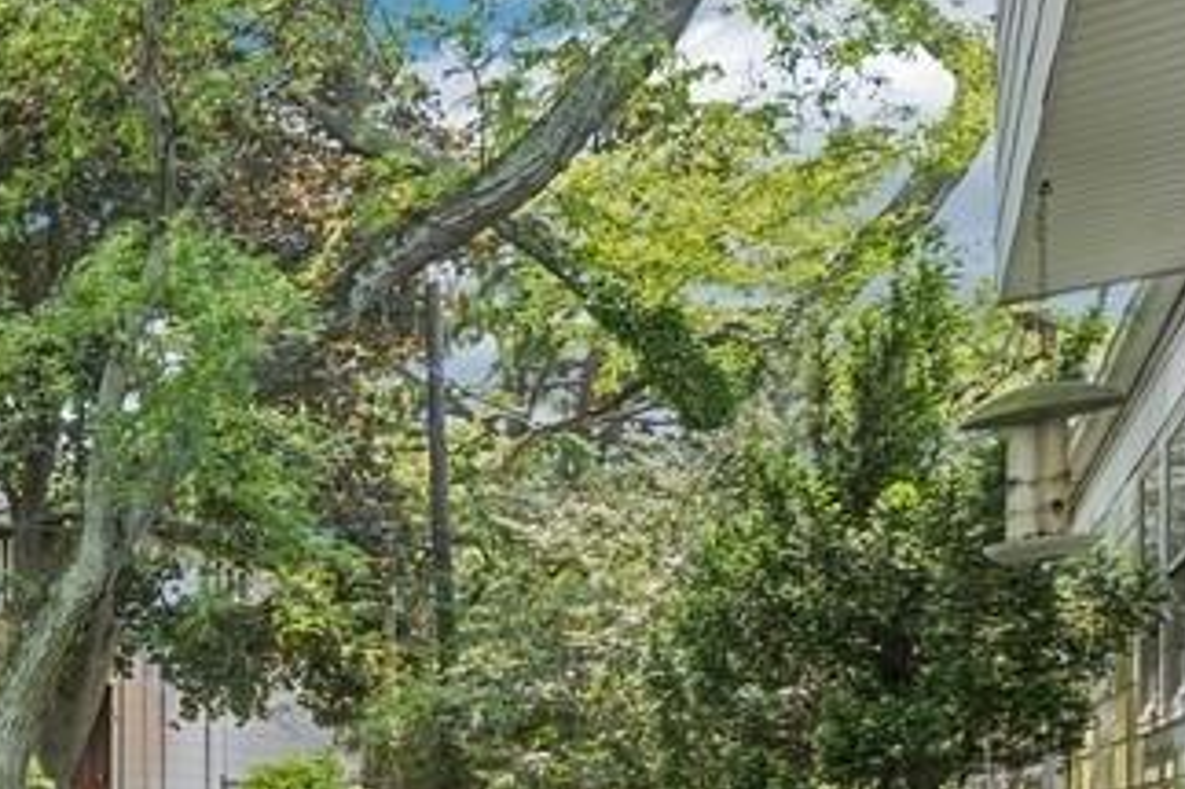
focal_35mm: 39
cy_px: 848
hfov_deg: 33.6
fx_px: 1283
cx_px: -404
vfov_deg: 30.8
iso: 100
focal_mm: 14
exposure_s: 1/15
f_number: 11
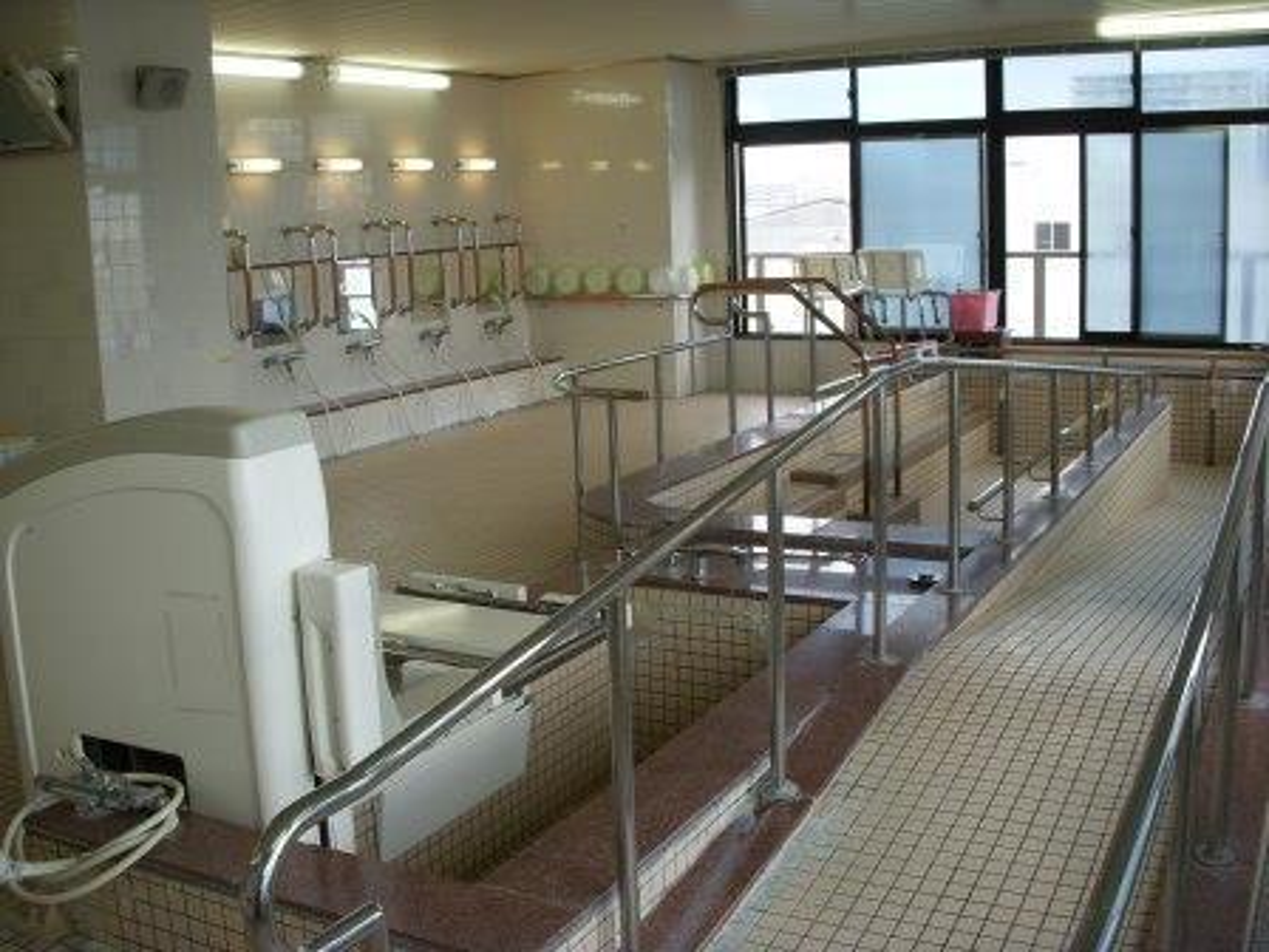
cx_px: 634
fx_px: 1393
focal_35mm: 38
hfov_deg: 49.0
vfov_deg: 37.7
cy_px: 476
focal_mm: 6.3
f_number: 3.3
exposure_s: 1/50
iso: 100
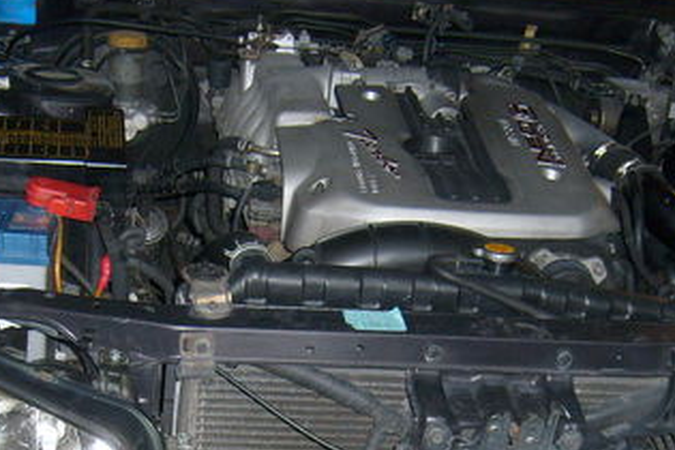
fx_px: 1387
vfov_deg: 17.9
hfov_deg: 27.3
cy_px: 467
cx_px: 315
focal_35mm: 74
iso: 100
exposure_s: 1/45
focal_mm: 5.8
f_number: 2.8
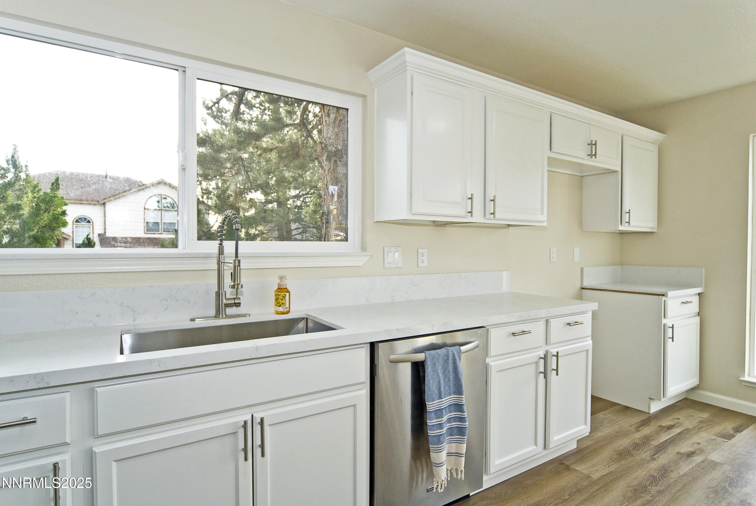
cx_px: 378
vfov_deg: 67.5
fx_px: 378
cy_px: 253
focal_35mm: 18
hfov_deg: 89.9
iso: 400
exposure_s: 1/160
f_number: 7.1
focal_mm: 12
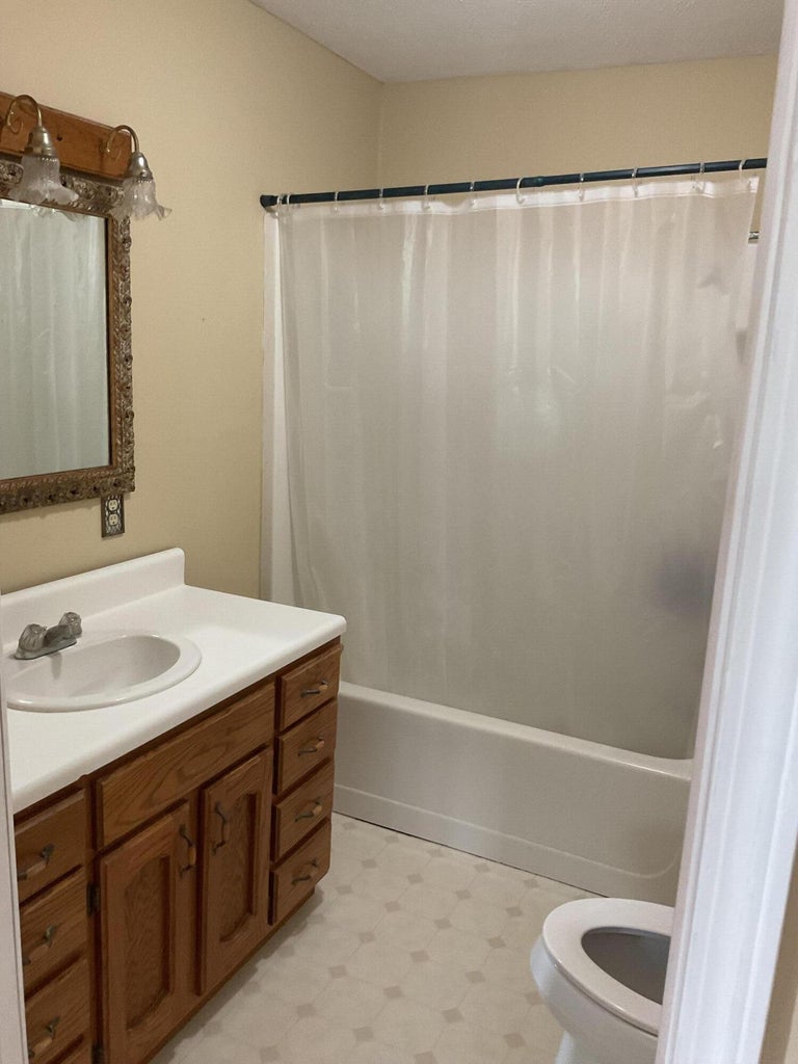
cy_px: 532
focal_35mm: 29
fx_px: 891
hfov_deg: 48.2
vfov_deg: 61.7
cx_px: 399
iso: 160
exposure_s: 1/60
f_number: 1.8
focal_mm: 3
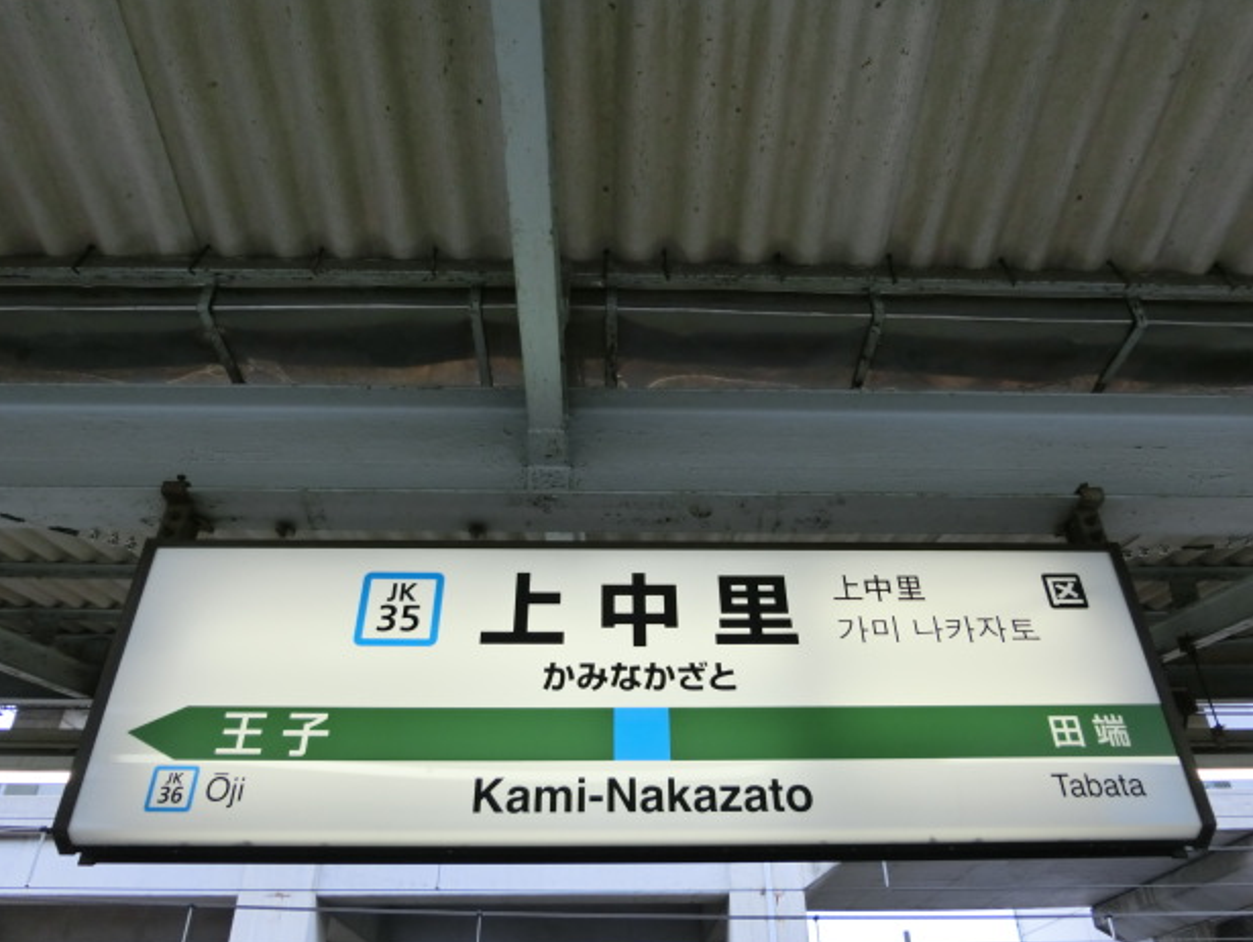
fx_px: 942
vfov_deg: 53.1
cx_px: 634
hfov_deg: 67.3
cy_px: 479
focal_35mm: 26
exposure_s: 1/125
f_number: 3.5
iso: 100
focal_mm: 4.5
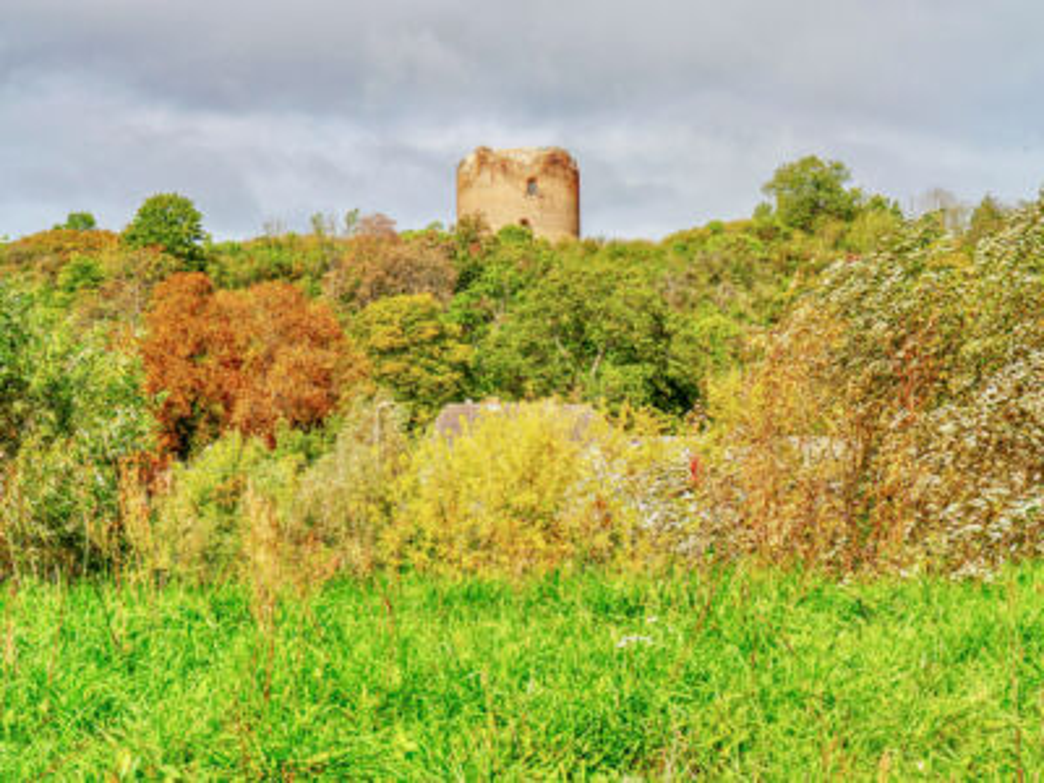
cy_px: 392
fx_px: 2292
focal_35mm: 76
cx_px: 522
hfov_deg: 25.7
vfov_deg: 19.4
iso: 200
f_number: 11
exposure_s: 1/160
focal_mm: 38
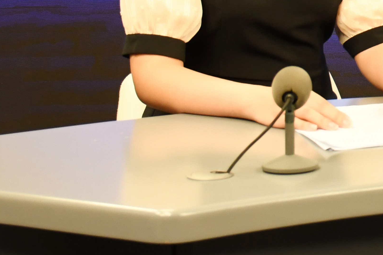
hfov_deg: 11.9
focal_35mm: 166
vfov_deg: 8.1
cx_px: 546
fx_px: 1766
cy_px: -141
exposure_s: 1/125
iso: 1250
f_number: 5.6
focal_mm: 32
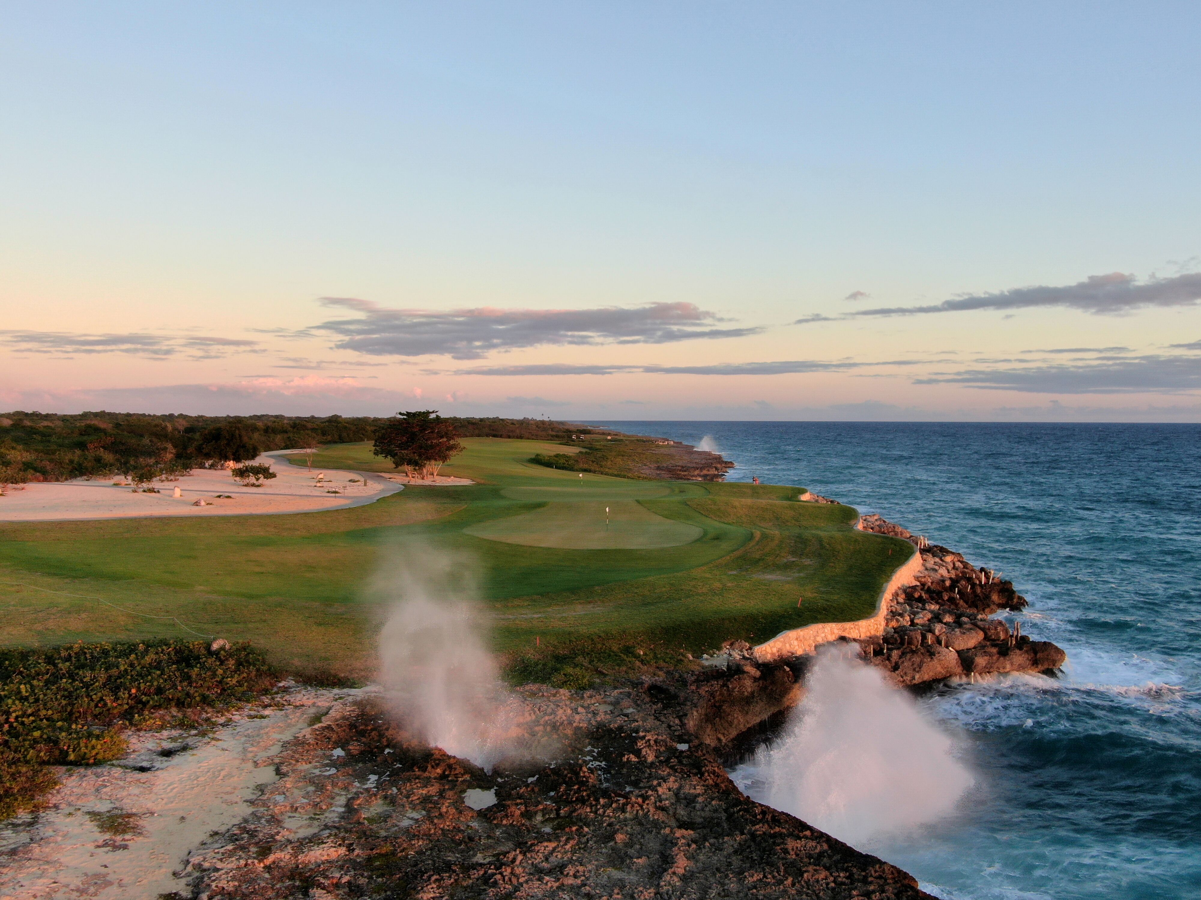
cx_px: 600
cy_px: 450
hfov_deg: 55.4
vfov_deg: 42.9
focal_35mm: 33
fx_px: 1145
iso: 100
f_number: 3.2
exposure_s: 1/160
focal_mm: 5.69
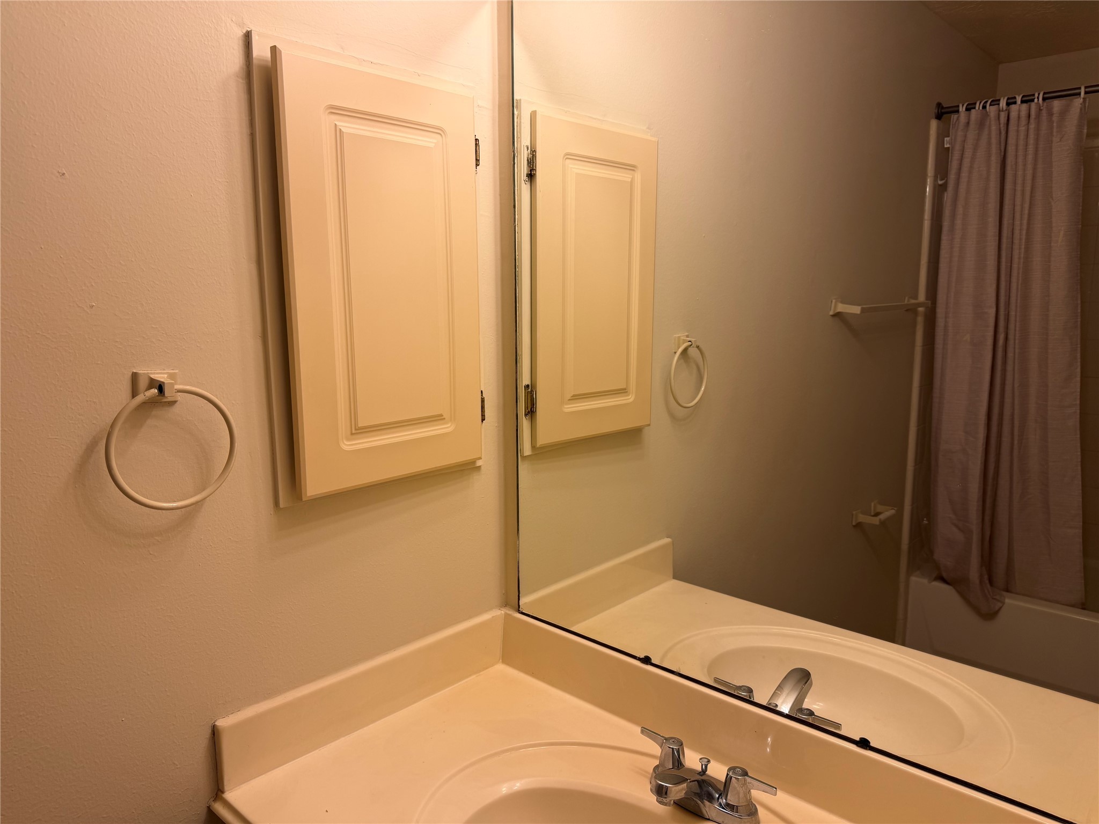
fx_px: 762
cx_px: 550
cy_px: 412
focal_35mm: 24
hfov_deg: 71.6
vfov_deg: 56.8
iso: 50
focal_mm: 6.76
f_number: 1.78
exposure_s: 1/122
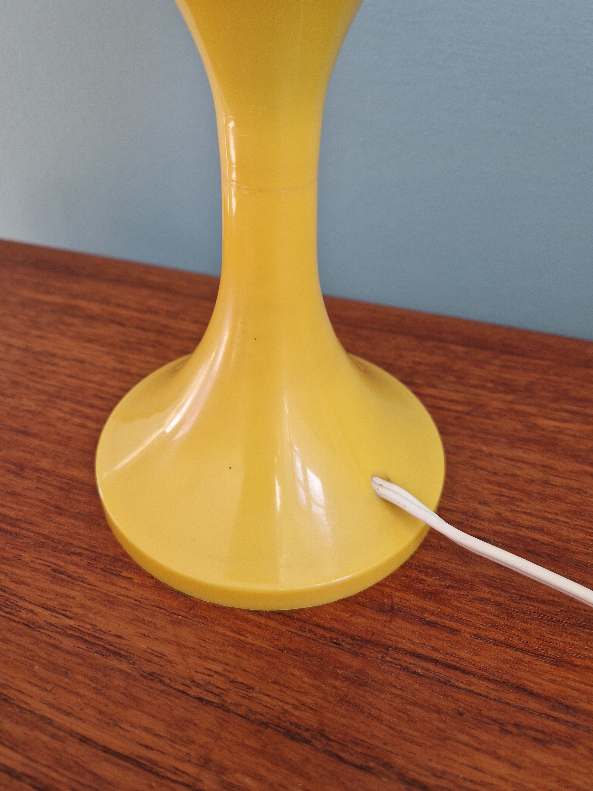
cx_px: 275
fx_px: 571
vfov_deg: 69.3
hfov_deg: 54.8
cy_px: 367
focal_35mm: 25
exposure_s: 1/262
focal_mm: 5.4
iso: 50
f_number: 1.8
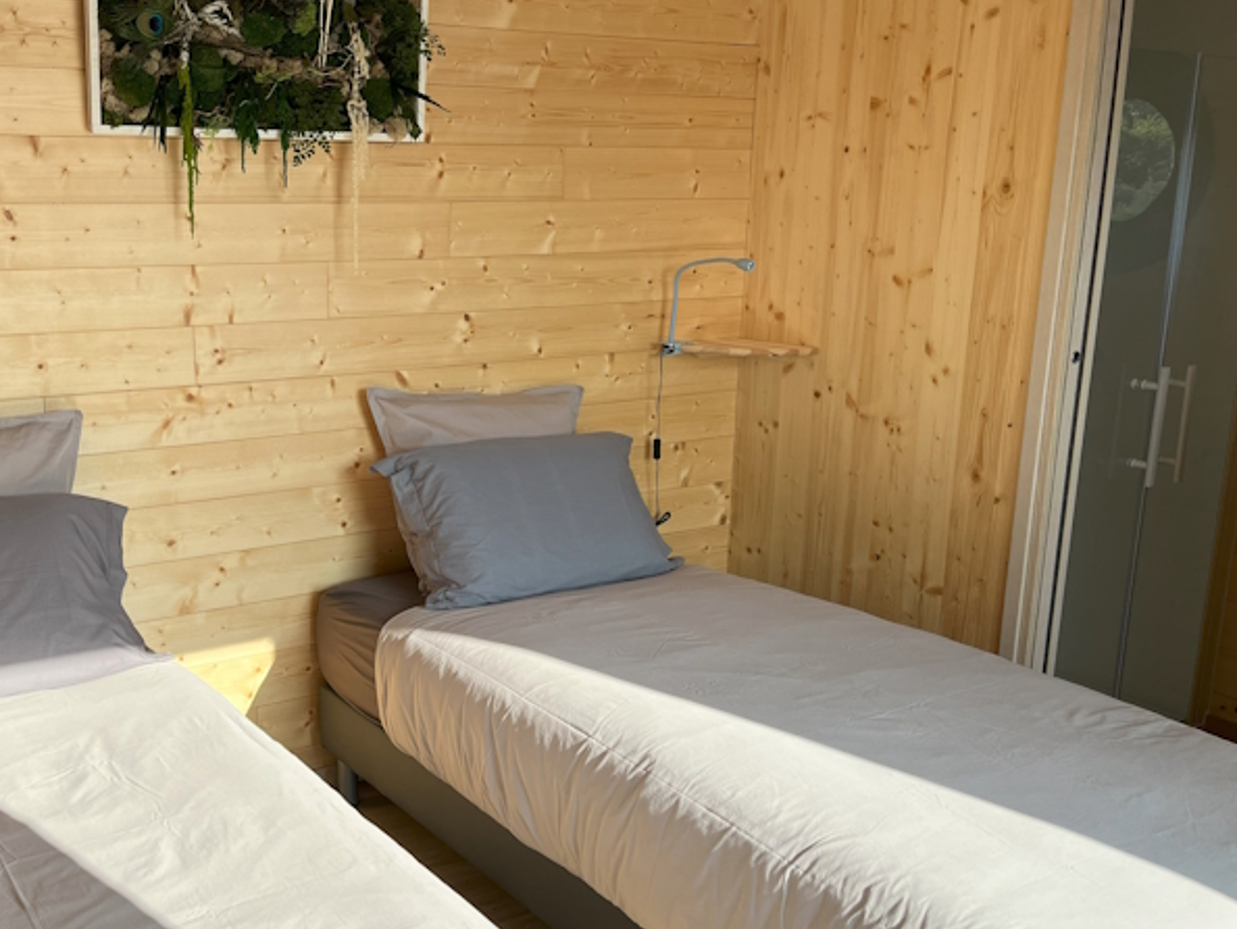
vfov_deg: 40.7
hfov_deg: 51.6
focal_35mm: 35
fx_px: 1251
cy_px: 485
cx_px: 408
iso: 50
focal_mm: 5.1
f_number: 1.6
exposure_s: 1/631
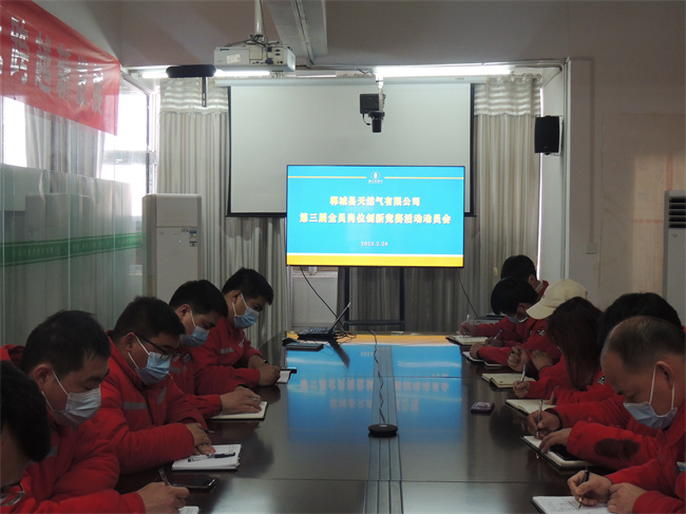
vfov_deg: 33.6
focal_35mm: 43
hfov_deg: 43.9
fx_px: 852
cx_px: 343
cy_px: 257
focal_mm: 7.6
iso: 400
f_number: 3.4
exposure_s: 1/40
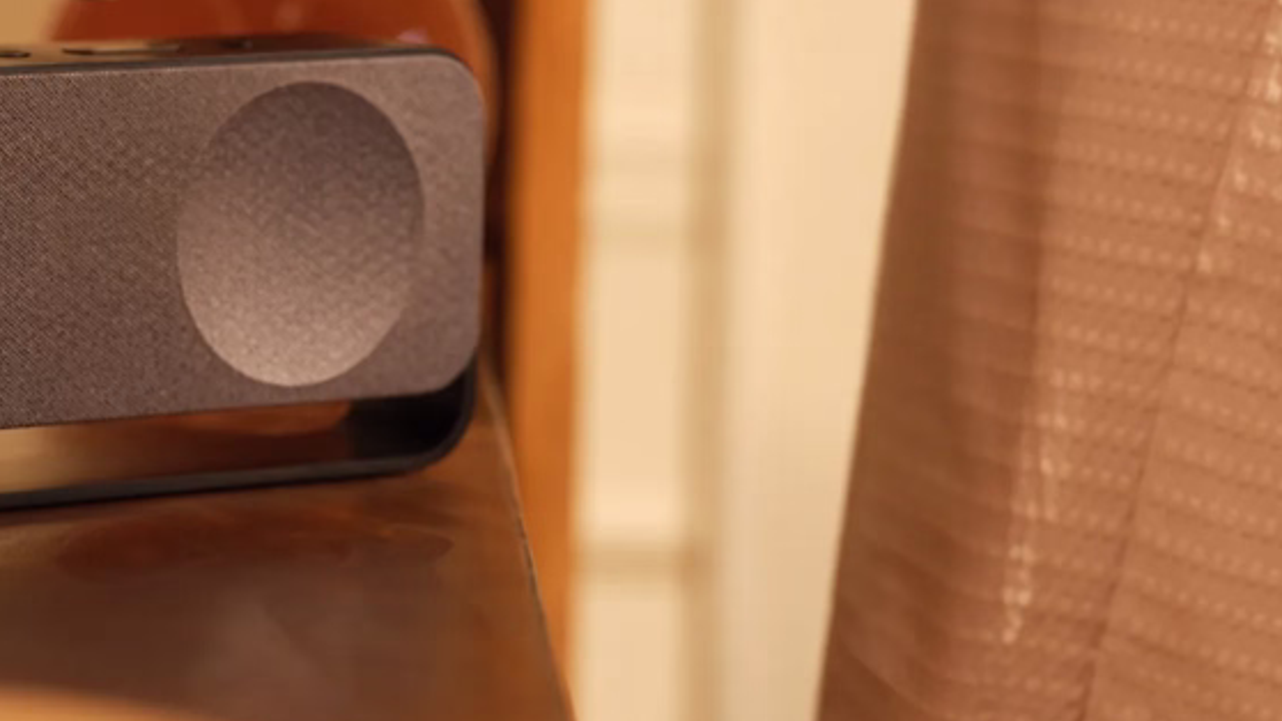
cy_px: 400
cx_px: 152
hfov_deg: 12.6
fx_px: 5779
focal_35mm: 170
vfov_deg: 7.1
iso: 400
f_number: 4
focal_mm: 110
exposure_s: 1/200
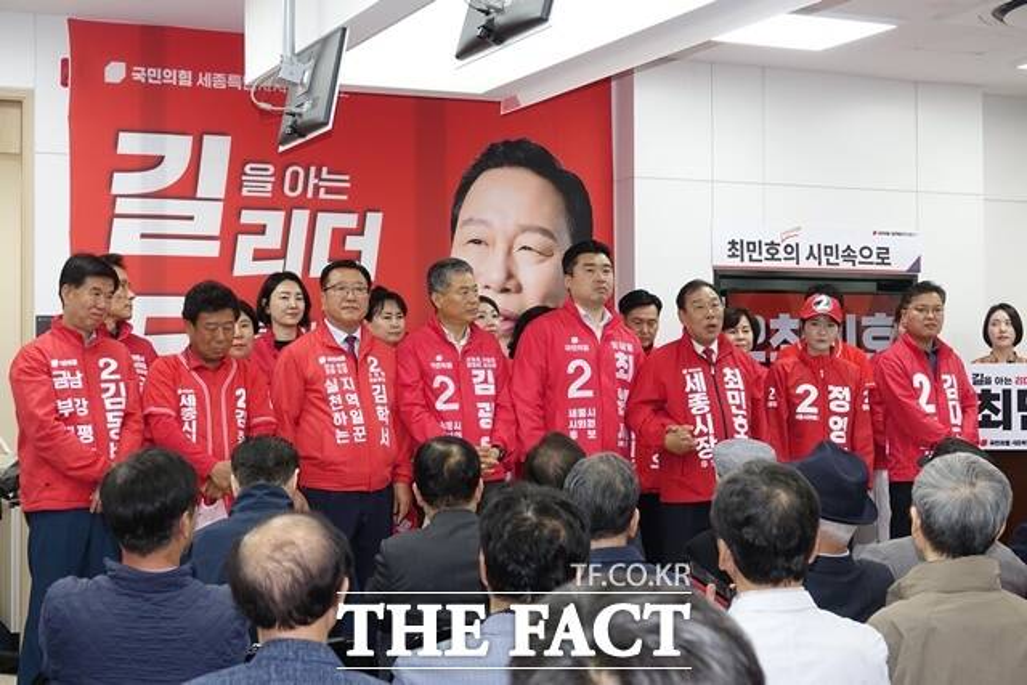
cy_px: 342
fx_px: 1541
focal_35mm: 54
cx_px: 514
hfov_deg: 36.9
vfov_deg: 25.1
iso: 640
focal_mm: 19.68
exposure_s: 1/125
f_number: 3.2
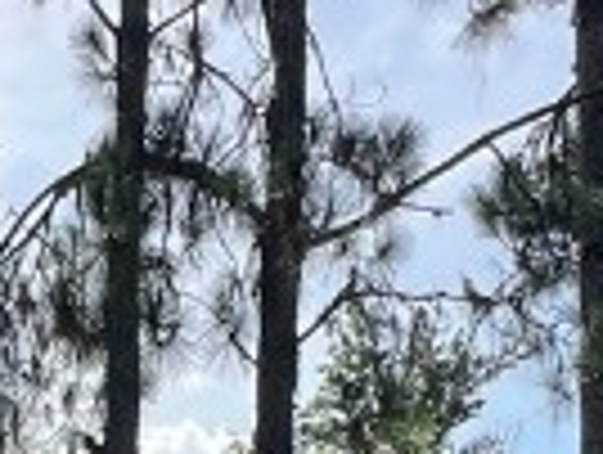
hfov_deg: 17.6
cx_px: -328
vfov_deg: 13.5
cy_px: 805
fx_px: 1728
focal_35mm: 99
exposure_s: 1/1064
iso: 32
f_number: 1.8
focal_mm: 1.57
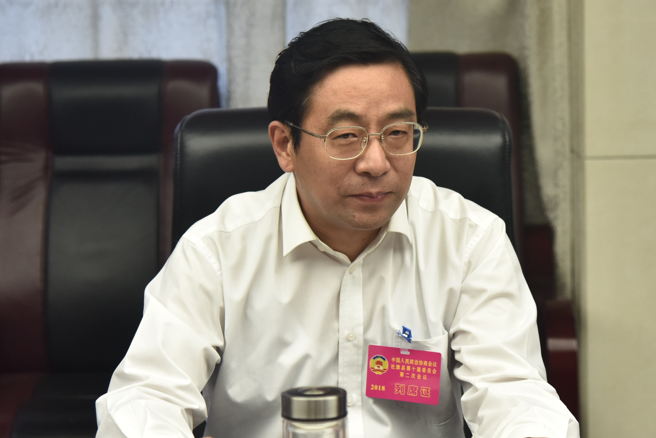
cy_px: 171
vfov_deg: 10.4
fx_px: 2406
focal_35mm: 132
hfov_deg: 15.5
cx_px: 359
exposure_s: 1/80
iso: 1250
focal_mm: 75
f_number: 4
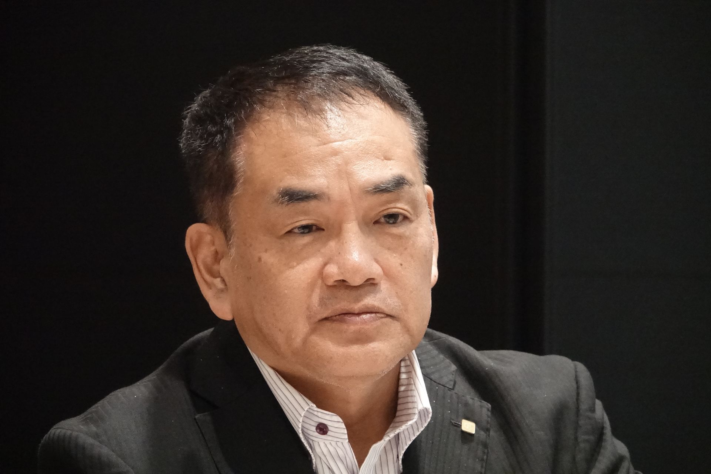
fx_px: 5056
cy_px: 237
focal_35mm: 256
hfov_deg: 8.0
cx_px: 356
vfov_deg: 5.4
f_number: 4
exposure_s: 1/320
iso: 6400
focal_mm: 93.9
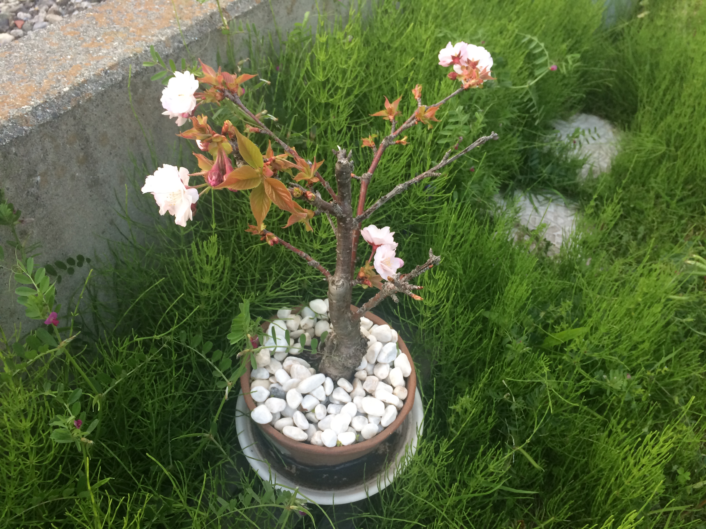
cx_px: 353
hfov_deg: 61.7
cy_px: 264
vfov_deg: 48.2
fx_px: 591
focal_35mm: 29
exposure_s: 1/30
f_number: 2.2
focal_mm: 4.15
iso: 50
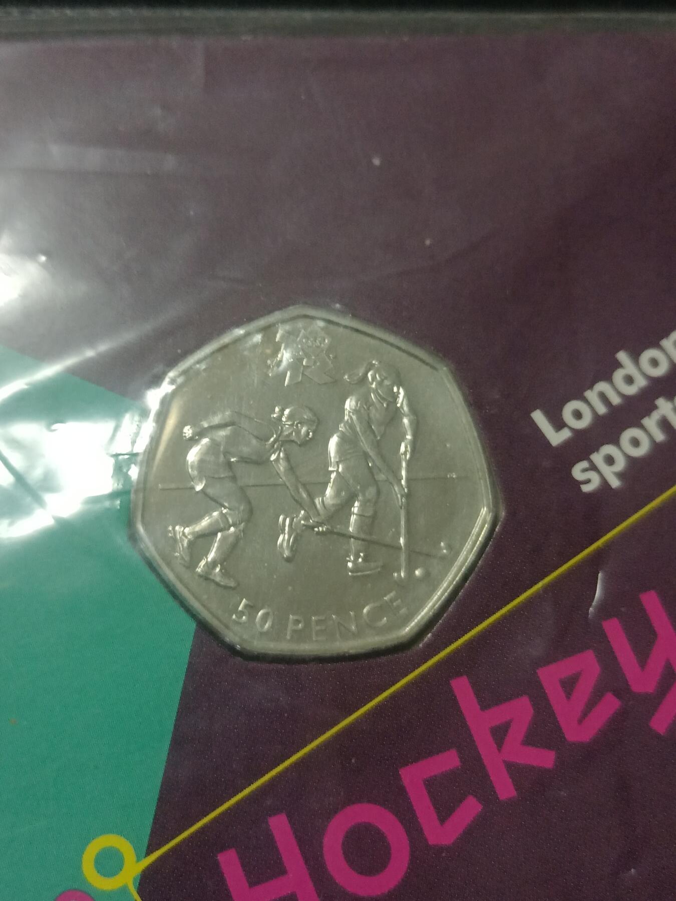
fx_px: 1068
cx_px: 338
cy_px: 450
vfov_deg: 45.8
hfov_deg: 35.1
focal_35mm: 41
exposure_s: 1/33.3
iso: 981
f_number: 1.8
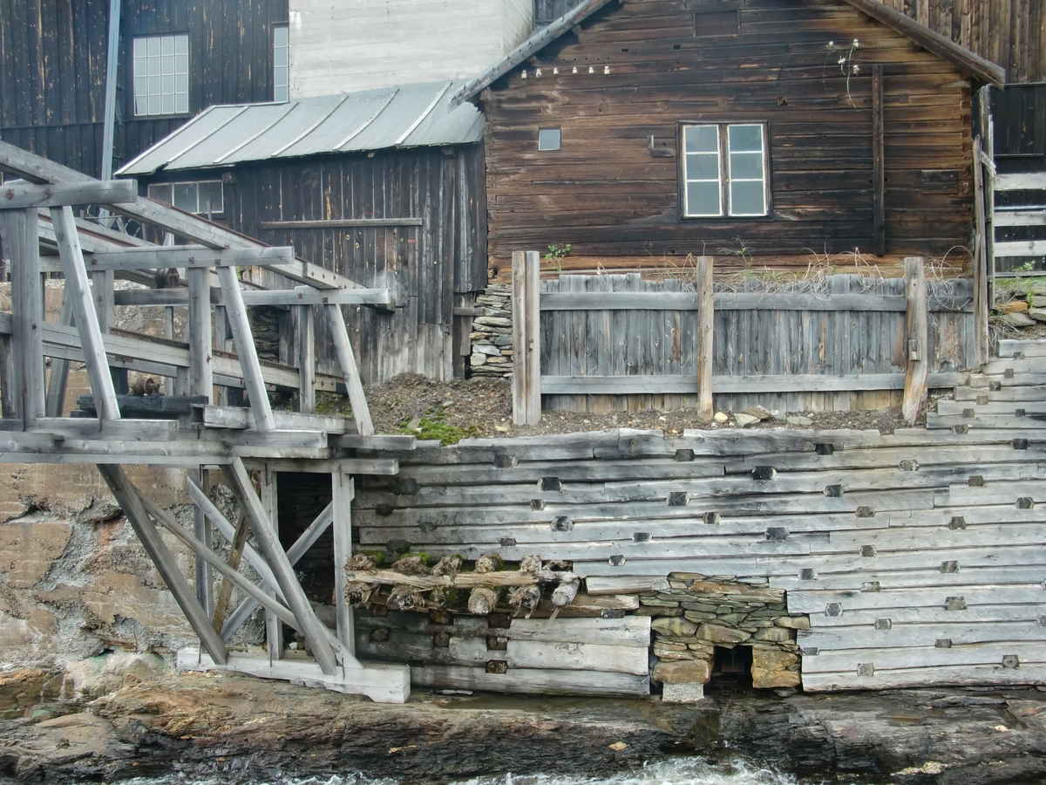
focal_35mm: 38
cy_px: 392
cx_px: 523
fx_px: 1148
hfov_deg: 49.0
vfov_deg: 37.7
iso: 64
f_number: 3.9
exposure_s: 1/100
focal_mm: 6.66
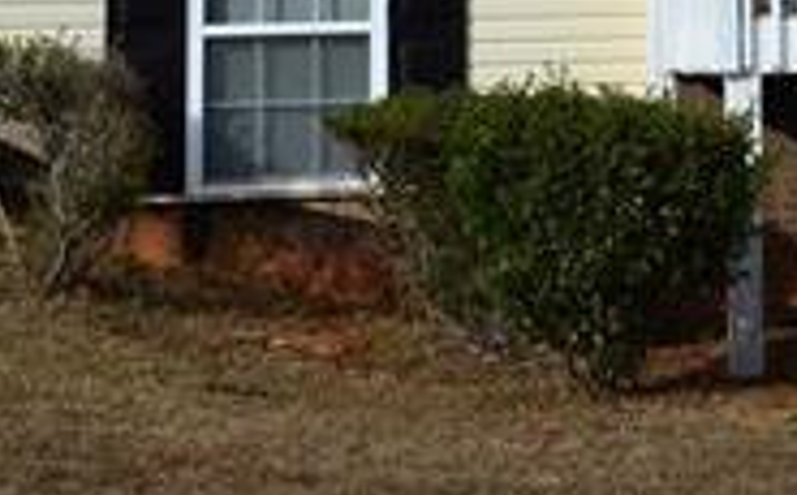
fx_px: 2863
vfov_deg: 9.5
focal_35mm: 132
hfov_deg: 14.6
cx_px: 1264
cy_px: -346
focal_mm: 20
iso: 100
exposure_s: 1/400
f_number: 9
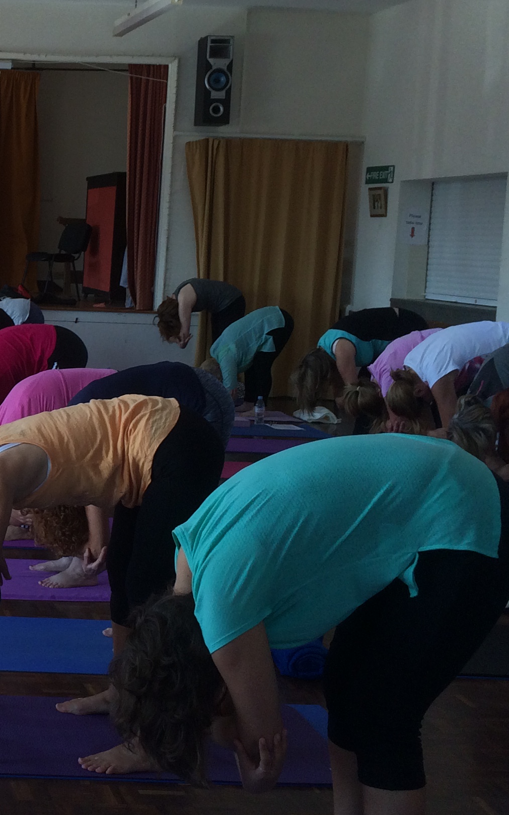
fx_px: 1376
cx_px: -186
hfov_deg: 19.1
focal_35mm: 62
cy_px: 349
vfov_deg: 32.9
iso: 32
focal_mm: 4.15
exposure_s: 1/222
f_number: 2.2
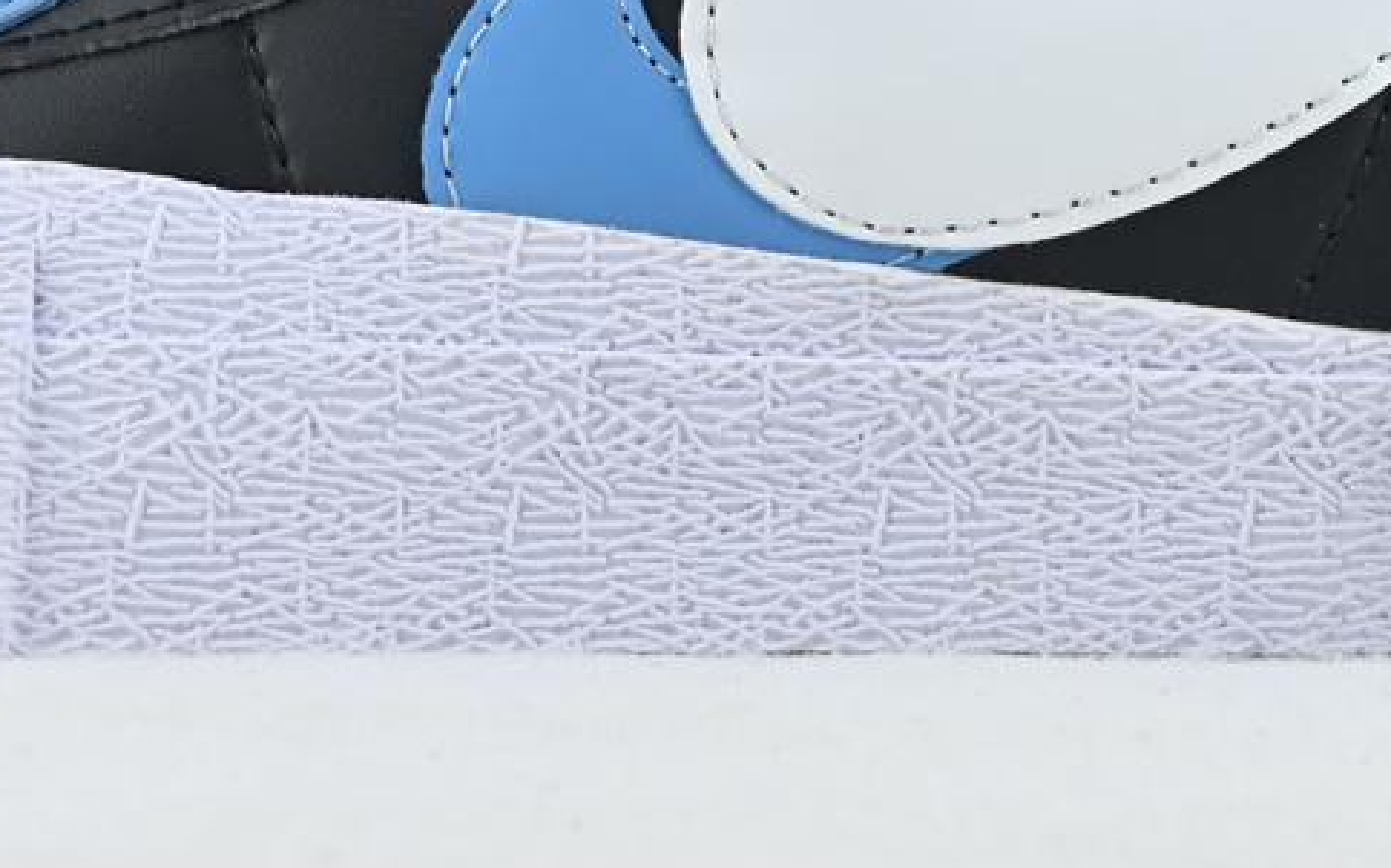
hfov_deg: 16.2
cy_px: 29
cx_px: 537
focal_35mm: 129
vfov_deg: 10.1
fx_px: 4888
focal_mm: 34
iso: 100
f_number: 10
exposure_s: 1/13
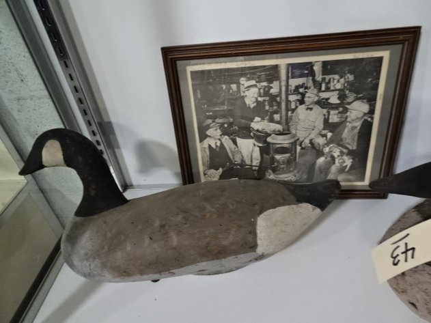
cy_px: 162
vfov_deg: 56.8
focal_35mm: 24
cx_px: 216
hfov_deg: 71.6
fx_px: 299
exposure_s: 1/30
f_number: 3.5
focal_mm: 4.1
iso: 640
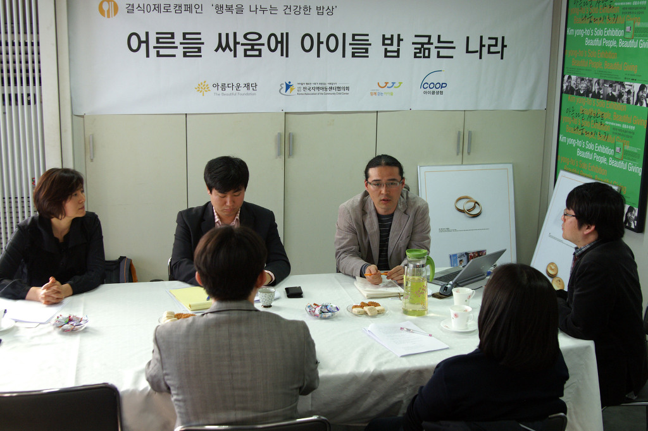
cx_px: 324
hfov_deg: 46.4
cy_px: 216
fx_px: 756
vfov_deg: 31.9
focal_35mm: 42
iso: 400
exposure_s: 1/45
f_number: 4
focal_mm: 28
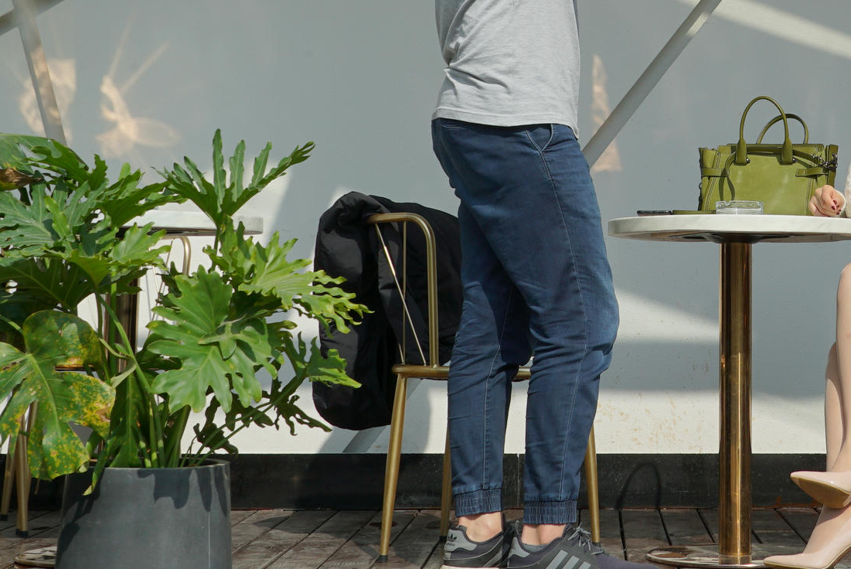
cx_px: 710
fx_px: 1822
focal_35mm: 77
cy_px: 79
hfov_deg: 25.7
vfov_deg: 17.5
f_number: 16
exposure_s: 1/125
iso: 100
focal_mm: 40
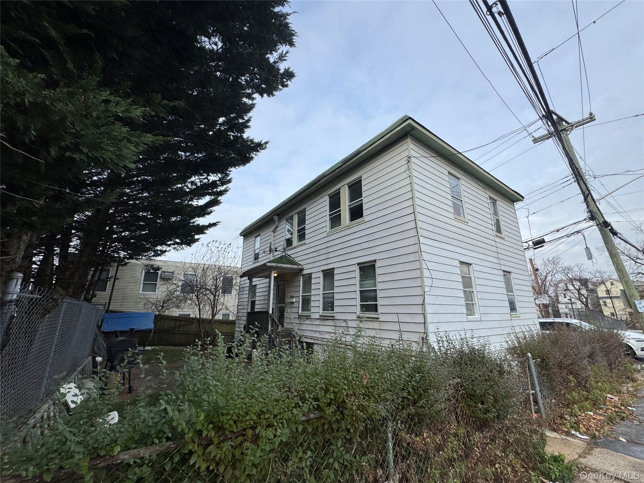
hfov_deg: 102.1
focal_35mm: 14
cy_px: 242
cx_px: 322
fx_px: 260
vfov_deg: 85.7
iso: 50
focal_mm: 2.22
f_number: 2.2
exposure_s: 1/849
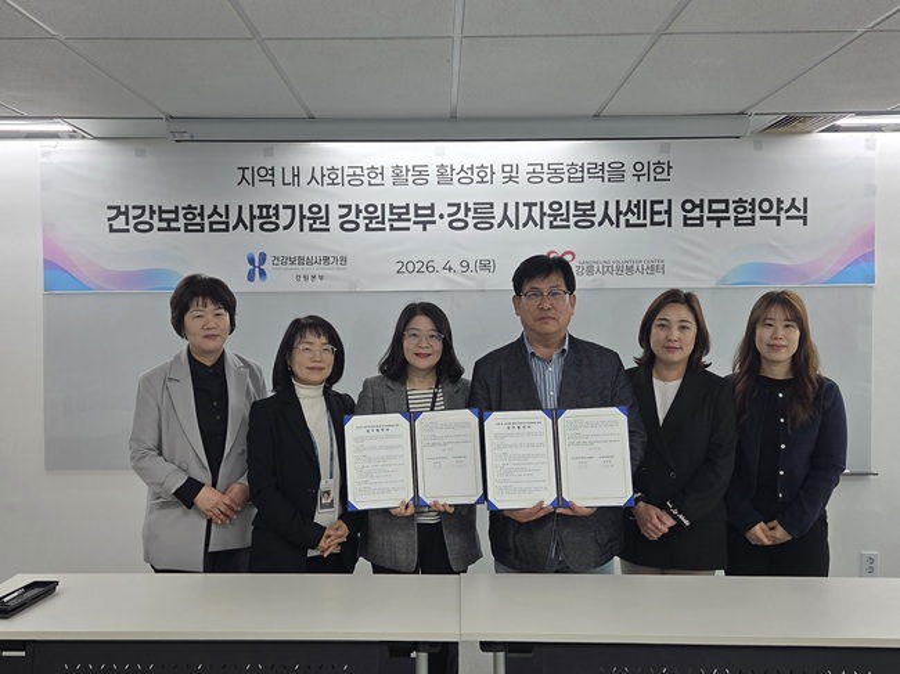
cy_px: 337
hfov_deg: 73.9
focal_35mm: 23
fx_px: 598
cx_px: 450
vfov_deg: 58.8
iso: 50
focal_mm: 5.4
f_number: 1.8
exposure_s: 1/120
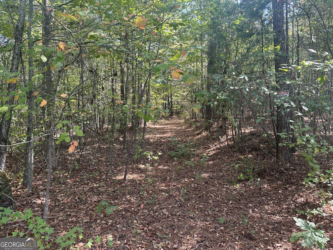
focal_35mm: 24
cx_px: 166
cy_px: 125
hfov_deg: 71.6
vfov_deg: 56.8
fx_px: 231
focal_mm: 6.86
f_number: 1.78
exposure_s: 1/121
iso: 80
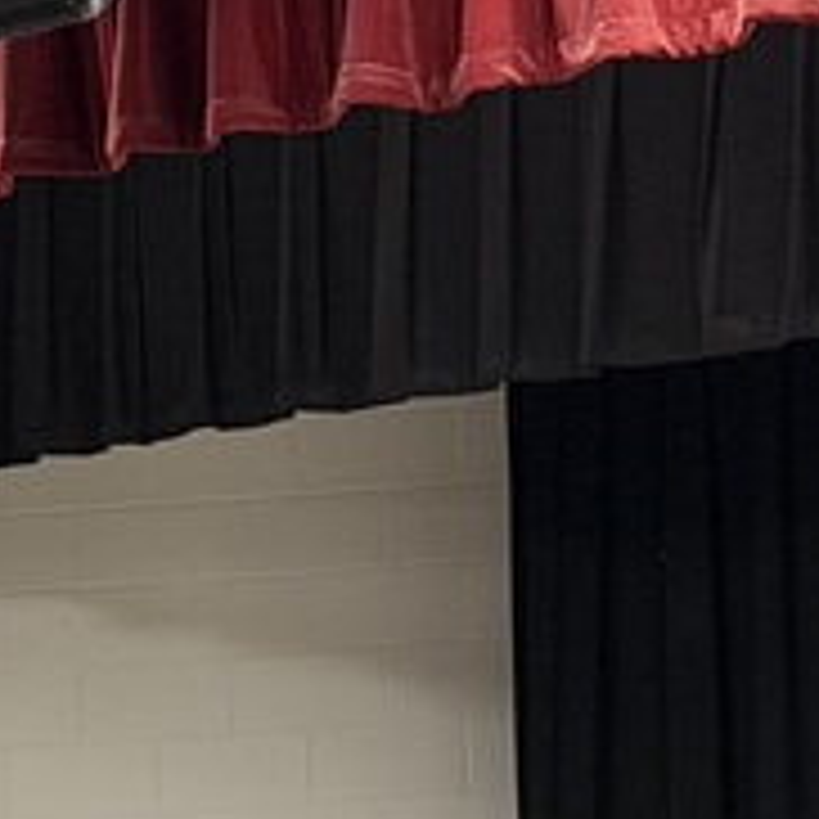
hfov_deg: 7.2
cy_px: 1611
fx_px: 6397
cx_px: -486
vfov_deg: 7.1
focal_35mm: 239
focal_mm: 6.76
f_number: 1.78
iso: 250
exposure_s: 1/60
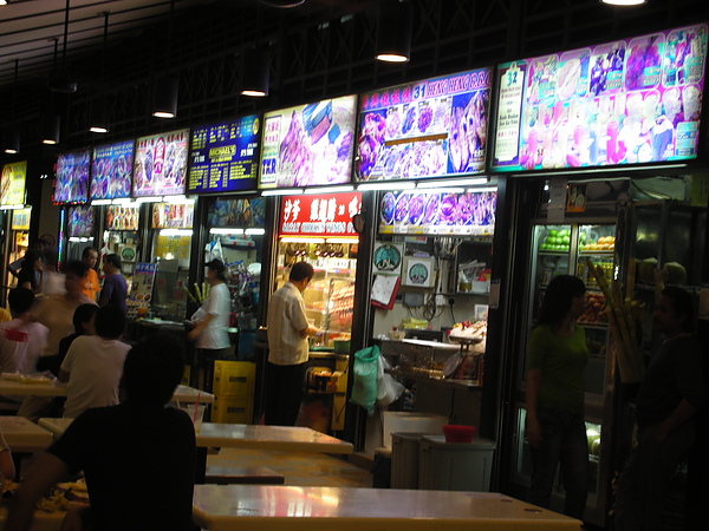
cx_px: 354
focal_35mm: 73
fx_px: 1495
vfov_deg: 20.2
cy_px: 266
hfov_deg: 26.7
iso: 50
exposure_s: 1/7.2
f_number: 4.4
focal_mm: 12.2
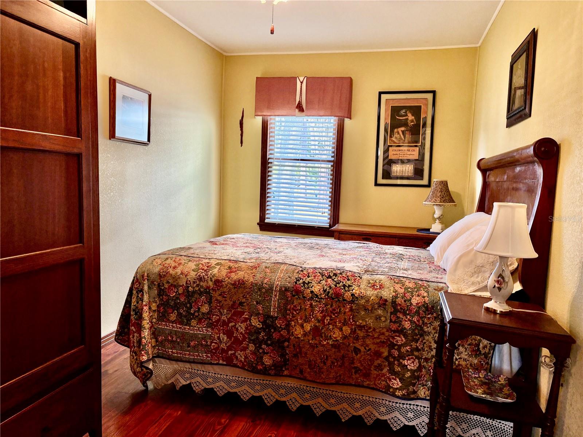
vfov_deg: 53.1
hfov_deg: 67.3
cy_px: 218
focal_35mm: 26
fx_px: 438
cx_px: 292
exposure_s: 1/60
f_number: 1.6
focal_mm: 5.96
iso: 80
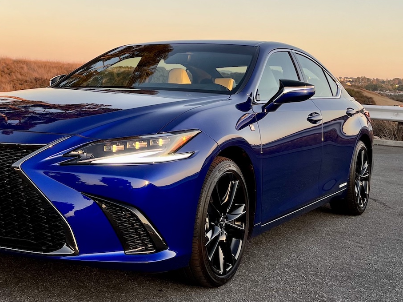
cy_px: 145
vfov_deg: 33.6
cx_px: 128
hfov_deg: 43.1
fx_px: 501
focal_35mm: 43
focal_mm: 5.7
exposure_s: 1/567
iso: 50
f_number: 1.5
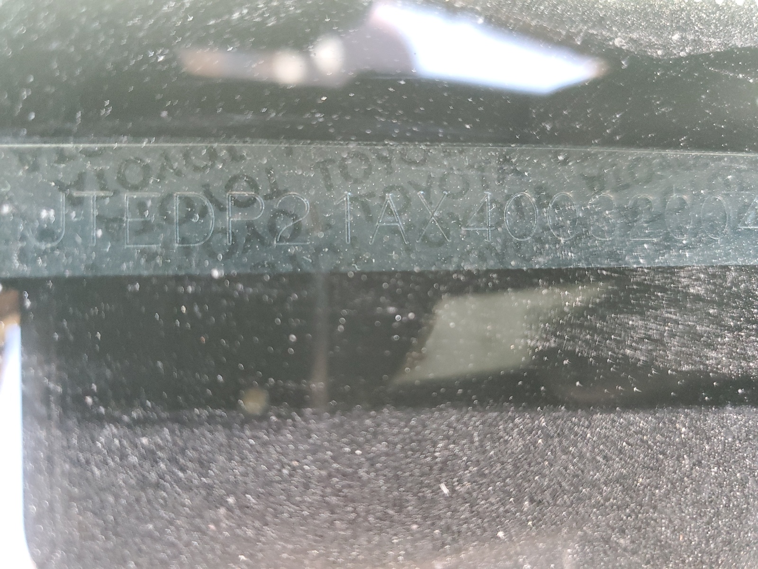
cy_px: 284
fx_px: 569
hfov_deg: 67.3
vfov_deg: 53.1
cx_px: 379
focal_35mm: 26
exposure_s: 1/60.2
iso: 337
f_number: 1.5
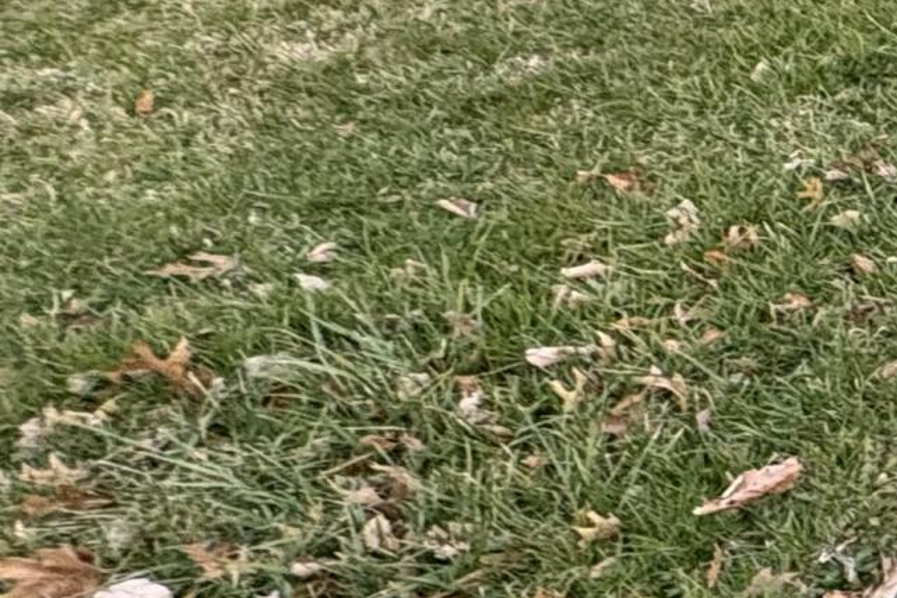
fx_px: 1694
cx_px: 1984
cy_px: 138
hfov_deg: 16.8
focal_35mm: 68
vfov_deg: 19.8
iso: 250
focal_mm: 2.22
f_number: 2.2
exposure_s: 1/60
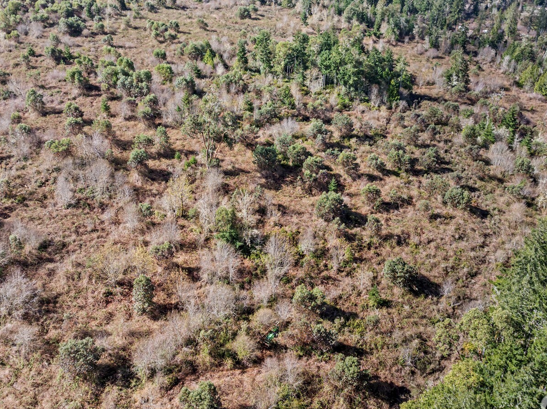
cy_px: 151
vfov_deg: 43.7
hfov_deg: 56.8
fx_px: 505
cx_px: 293
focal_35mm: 32
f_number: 2.8
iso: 160
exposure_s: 1/400
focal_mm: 12.29
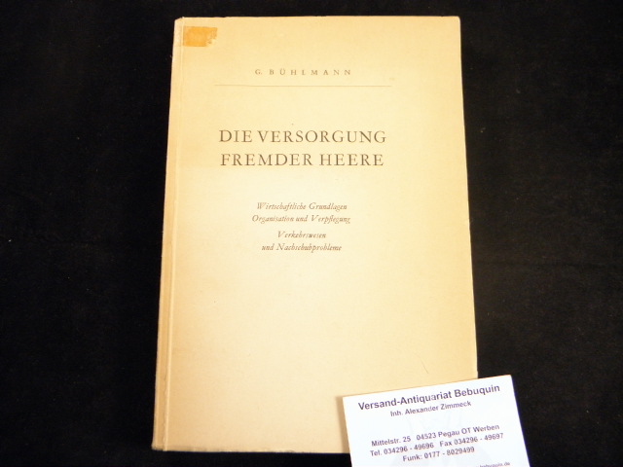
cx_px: 312
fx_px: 702
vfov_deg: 36.8
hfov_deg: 47.9
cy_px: 234
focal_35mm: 39
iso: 320
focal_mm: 7.1
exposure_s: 1/40
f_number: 3.8
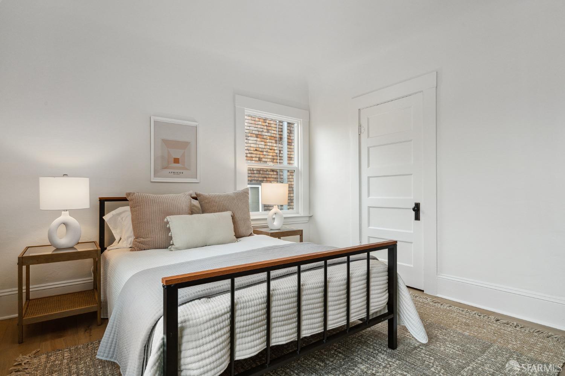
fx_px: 282
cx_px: 282
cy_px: 188
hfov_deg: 90.0
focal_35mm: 18
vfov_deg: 67.3
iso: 400
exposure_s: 1/10
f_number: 10
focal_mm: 18
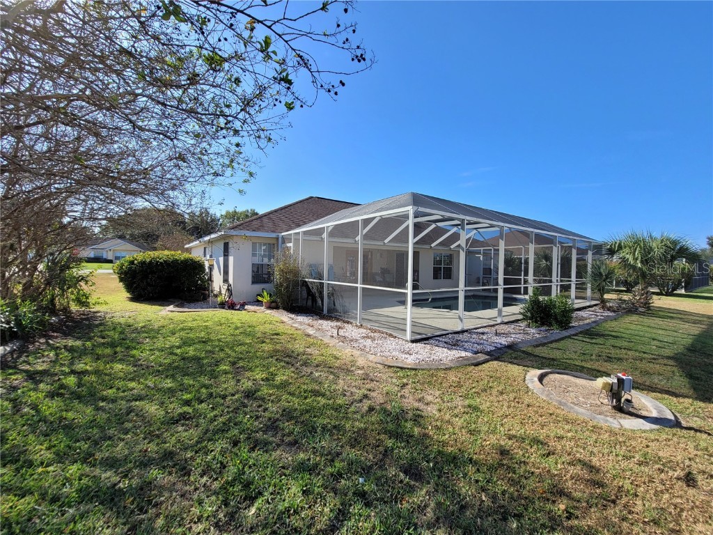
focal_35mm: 13
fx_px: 268
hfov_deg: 106.2
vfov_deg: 89.9
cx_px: 356
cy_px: 268
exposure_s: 1/1212
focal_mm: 2.2
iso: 64
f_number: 2.2
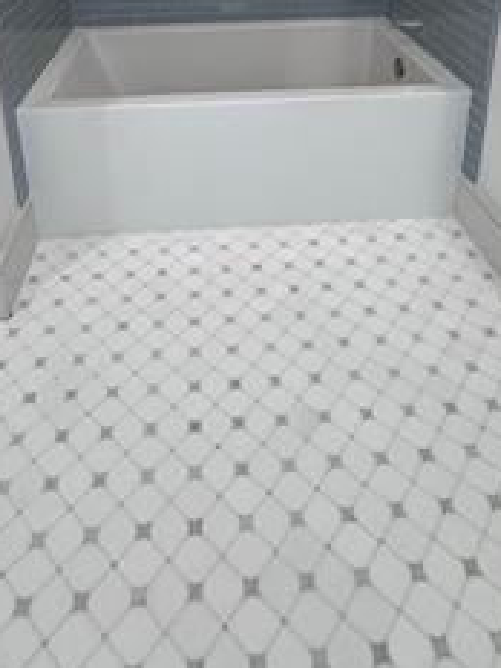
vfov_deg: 52.1
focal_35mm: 29
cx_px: 227
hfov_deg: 48.2
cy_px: 35
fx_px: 560
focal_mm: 2.22
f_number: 2.2
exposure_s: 1/120
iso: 160
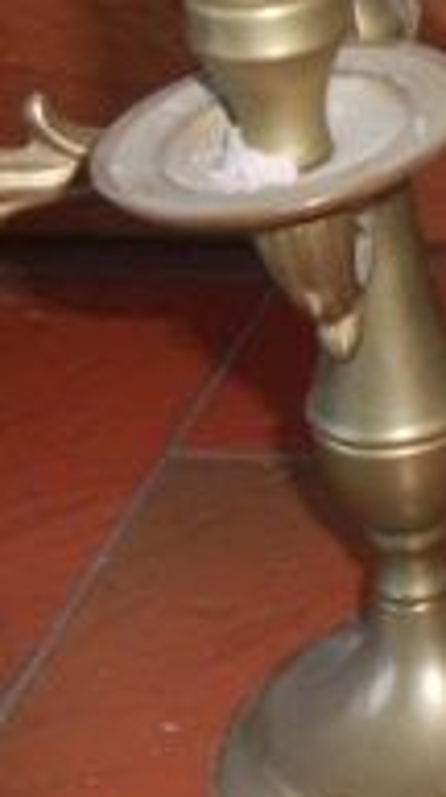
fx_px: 2596
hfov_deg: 9.3
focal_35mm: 123
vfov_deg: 17.4
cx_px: 859
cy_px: 260
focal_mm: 6
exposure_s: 1/30
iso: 200
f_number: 3.9
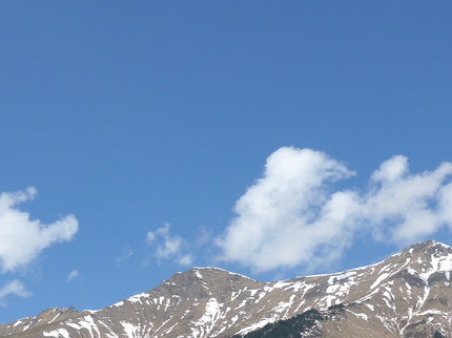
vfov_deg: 17.2
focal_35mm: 81
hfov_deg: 24.1
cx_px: 247
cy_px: 429
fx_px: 1057
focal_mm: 6
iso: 80
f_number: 2.8
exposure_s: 1/2000
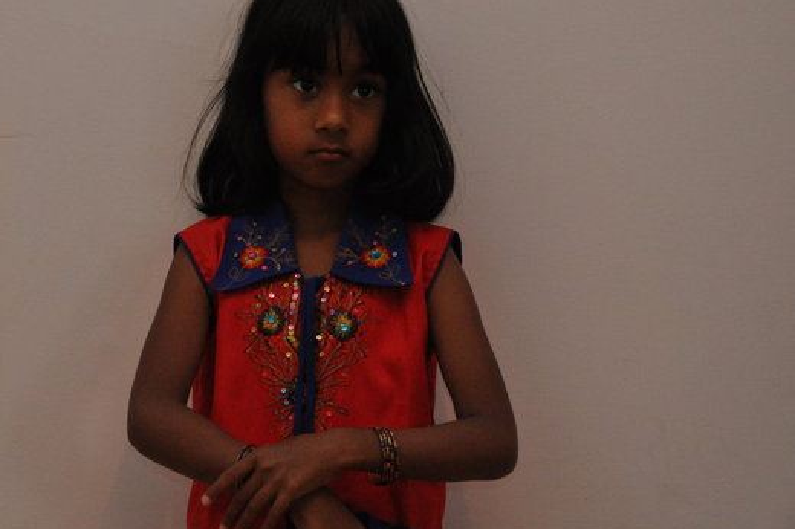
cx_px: 318
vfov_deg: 12.8
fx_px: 2361
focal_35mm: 107
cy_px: 226
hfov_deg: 19.1
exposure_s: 1/60
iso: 1600
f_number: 7.1
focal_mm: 58
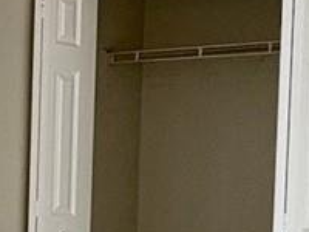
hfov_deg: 16.3
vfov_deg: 13.1
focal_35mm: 112
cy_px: 213
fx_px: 1000
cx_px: -128
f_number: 2.2
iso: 250
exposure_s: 1/60
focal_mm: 2.22
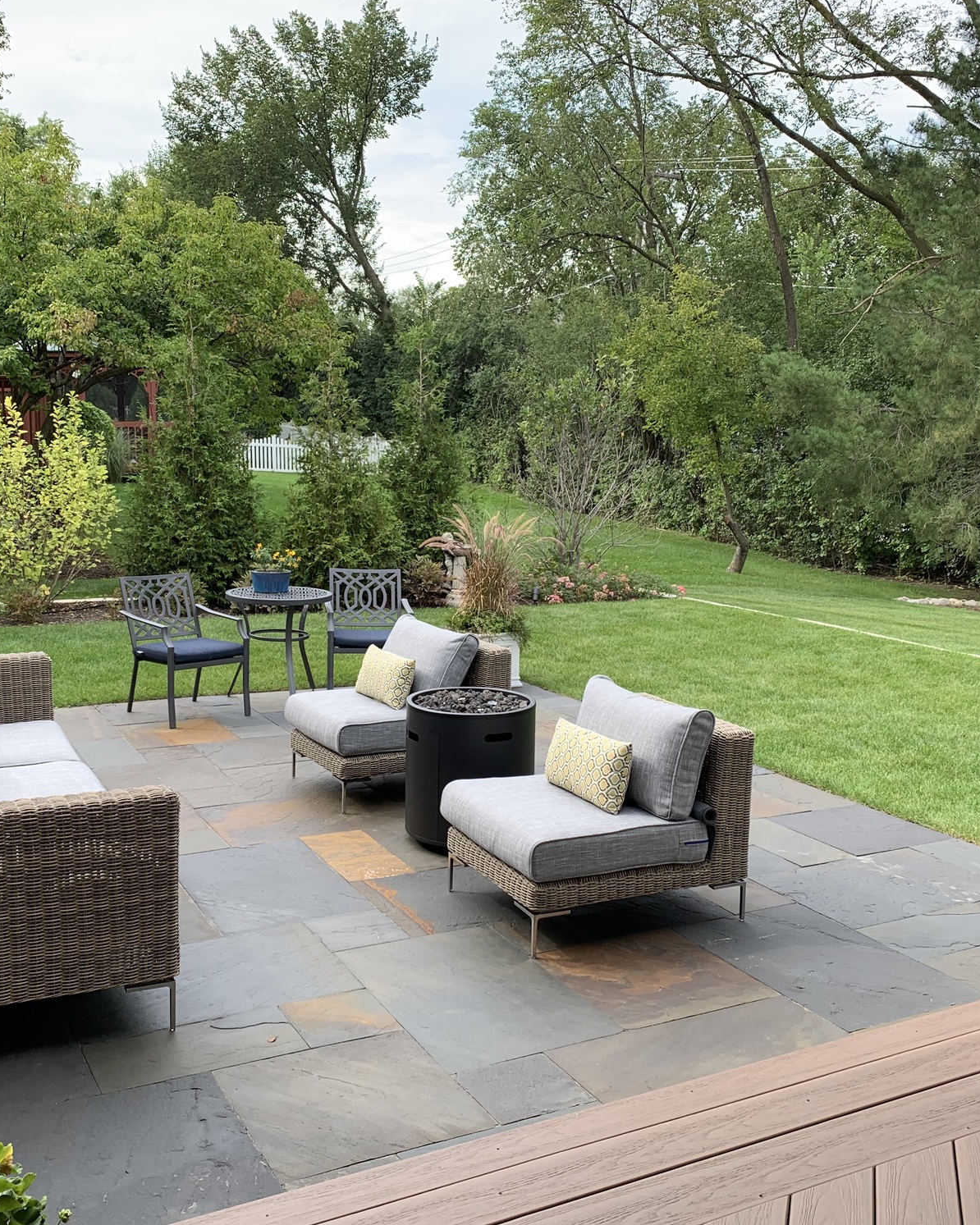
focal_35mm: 34
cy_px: 613
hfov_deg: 43.3
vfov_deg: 52.9
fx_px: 1233
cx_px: 443
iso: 25
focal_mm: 4.25
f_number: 1.8
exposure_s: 1/424
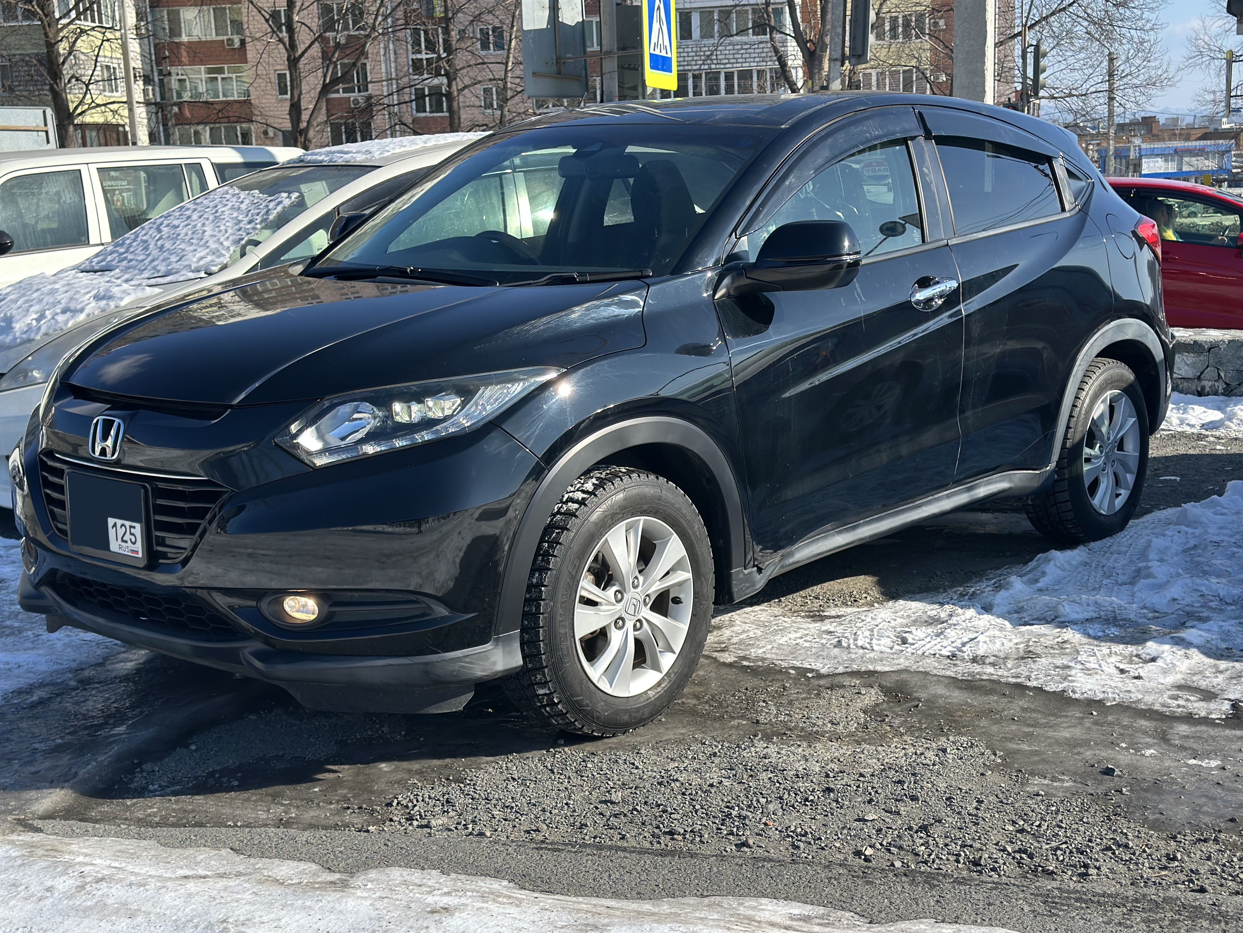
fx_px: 1724
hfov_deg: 39.7
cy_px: 466
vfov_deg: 30.3
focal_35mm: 48
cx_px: 622
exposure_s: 1/2732
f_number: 1.78
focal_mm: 6.86
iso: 100
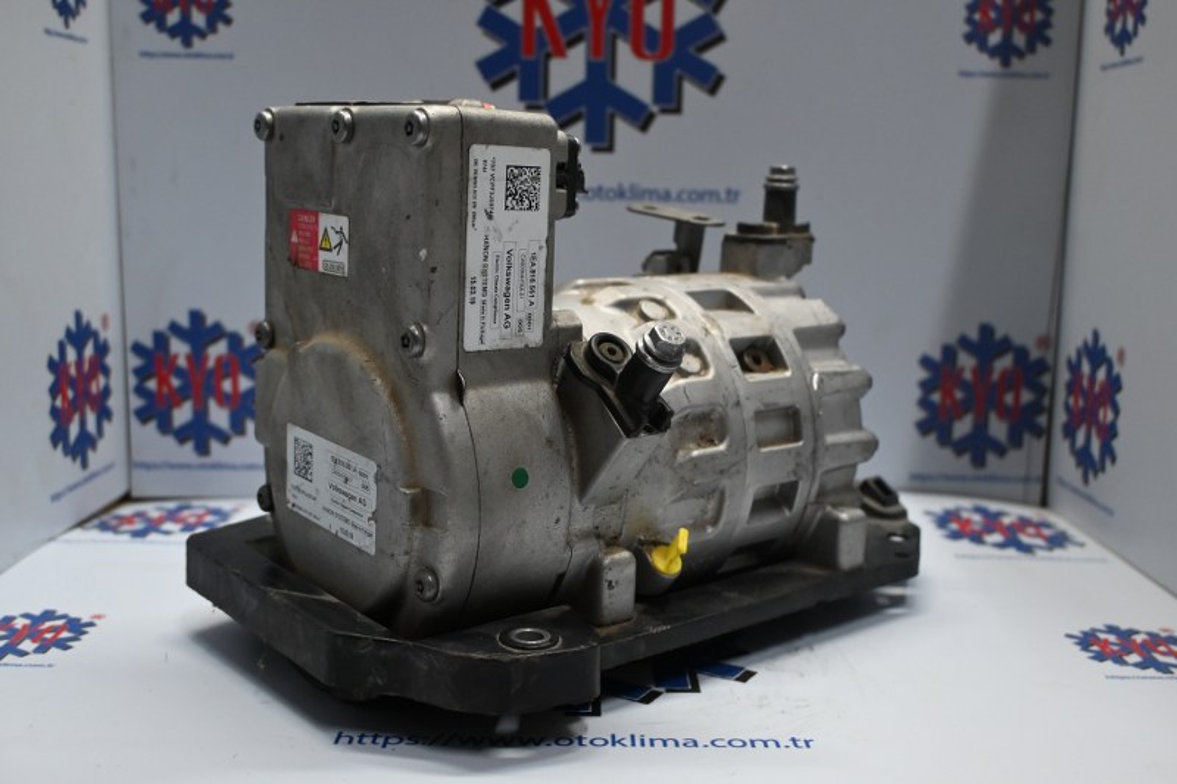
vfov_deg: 36.2
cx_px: 588
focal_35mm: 37
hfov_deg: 52.2
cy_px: 392
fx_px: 1201
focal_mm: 24.5
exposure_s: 1/125
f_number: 4.2
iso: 1000
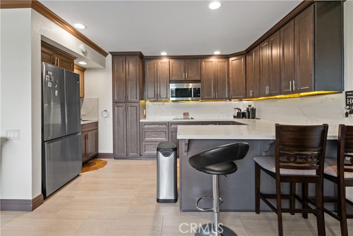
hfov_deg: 96.7
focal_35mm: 16
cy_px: 118
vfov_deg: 73.8
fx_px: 157
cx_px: 176
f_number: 7.1
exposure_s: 1/20
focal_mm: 16
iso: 500
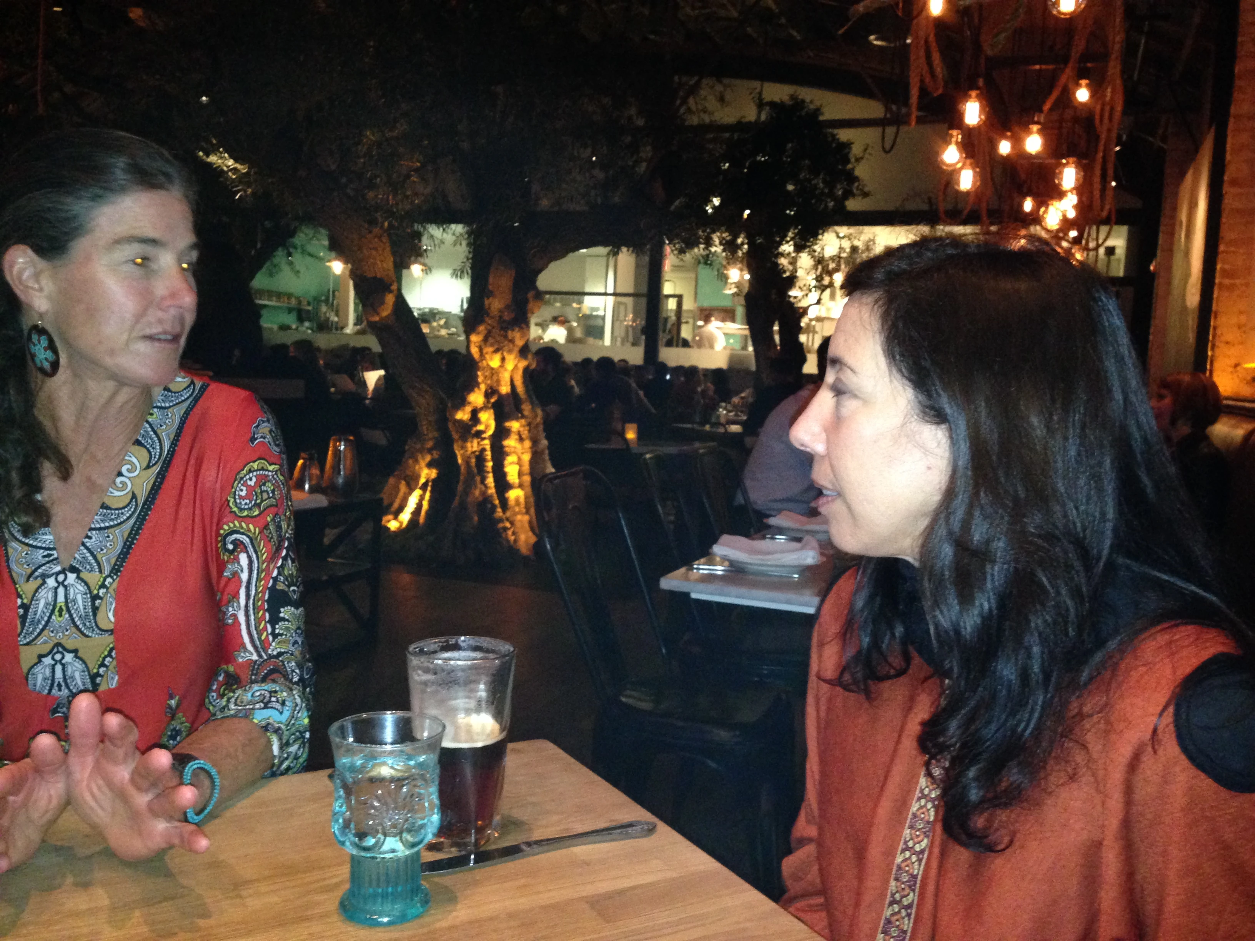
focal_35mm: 33
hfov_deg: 55.4
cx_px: 628
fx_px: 1196
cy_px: 470
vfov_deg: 42.9
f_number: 2.4
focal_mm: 4.12
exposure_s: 1/16
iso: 400
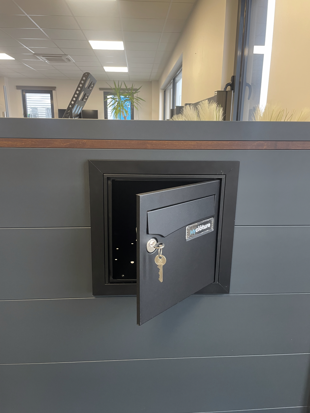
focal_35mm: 26
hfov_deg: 53.1
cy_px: 206
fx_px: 310
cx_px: 155
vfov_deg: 67.3
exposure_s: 1/50
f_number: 1.6
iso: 125
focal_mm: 4.2
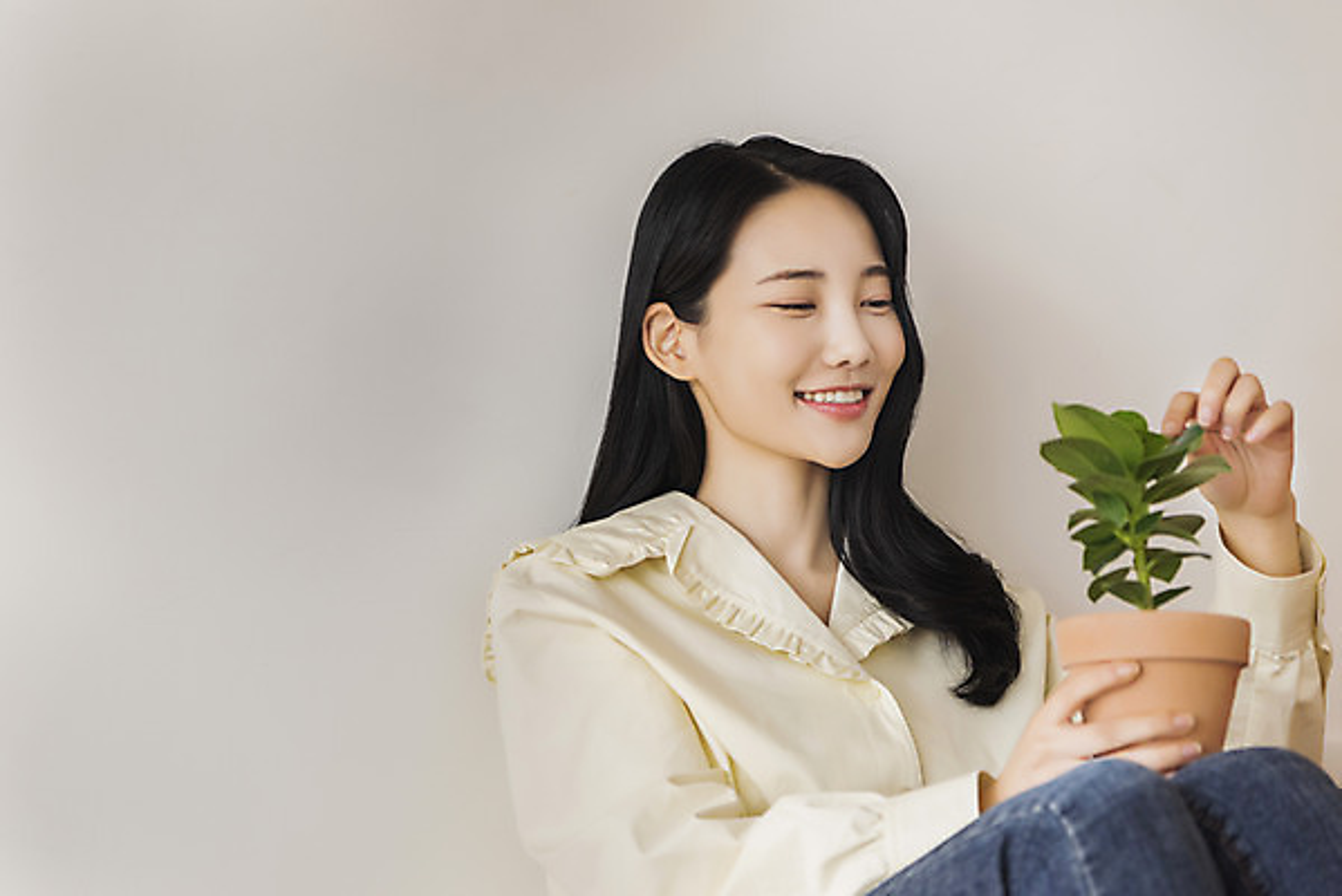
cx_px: 671
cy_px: 448
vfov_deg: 19.5
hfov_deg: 28.8
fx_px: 2611
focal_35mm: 70
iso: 400
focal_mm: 70
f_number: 2.8
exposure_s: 1/125
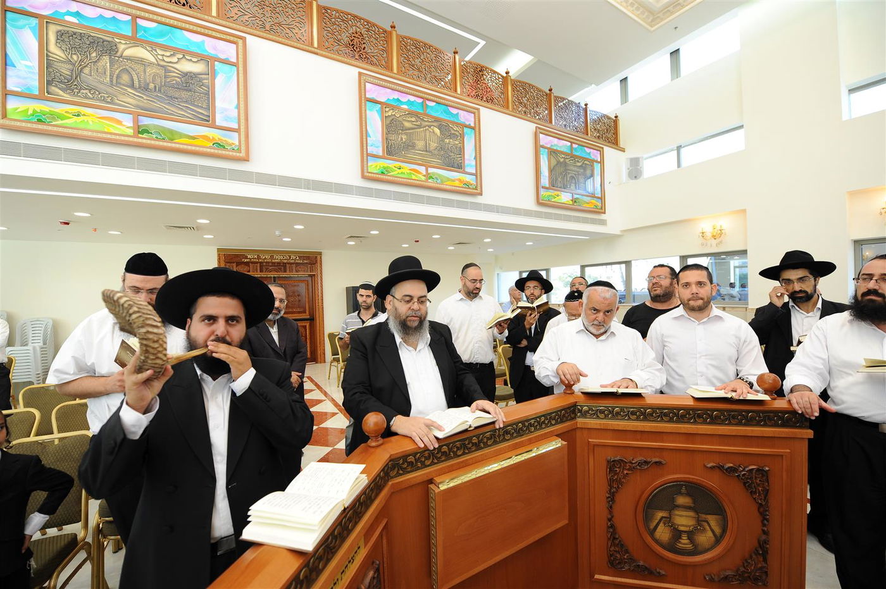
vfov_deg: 81.1
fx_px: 344
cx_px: 443
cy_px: 294
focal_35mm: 14
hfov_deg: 104.3
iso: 500
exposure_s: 1/125
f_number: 4
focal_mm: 14
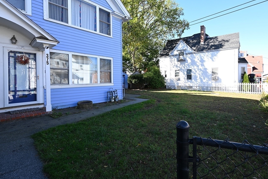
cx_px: 150
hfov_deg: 92.8
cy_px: 79
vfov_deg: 70.2
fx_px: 127
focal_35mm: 17
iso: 200
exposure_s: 1/250
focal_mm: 14
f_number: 5.6
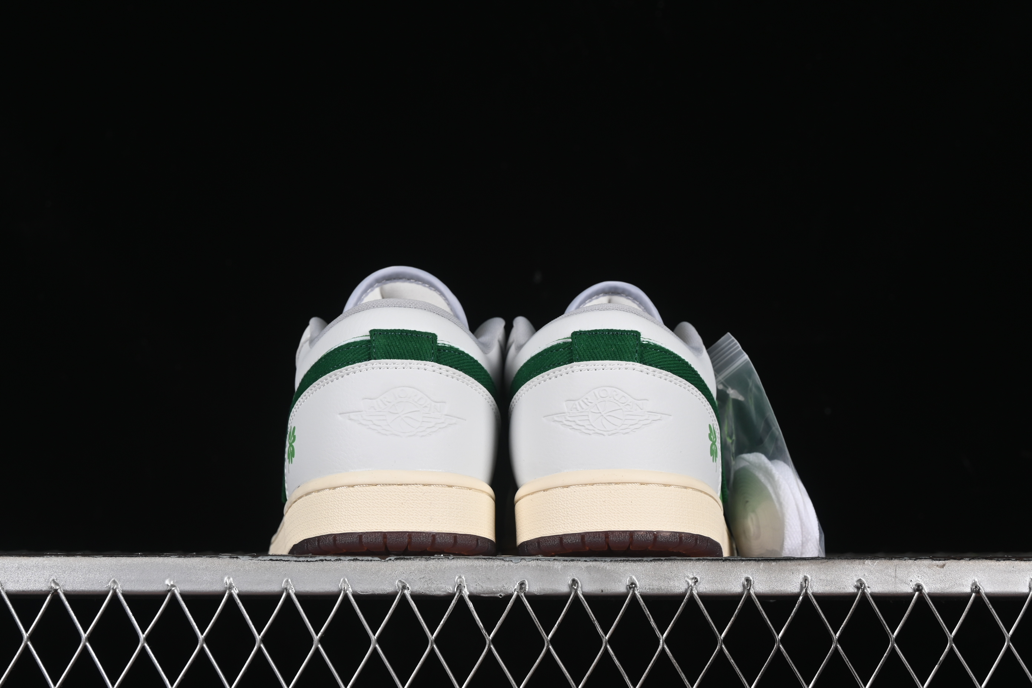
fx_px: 2150
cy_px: 344
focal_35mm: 75
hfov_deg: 27.0
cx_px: 516
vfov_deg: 18.2
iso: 160
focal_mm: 50
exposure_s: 1/80
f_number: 8
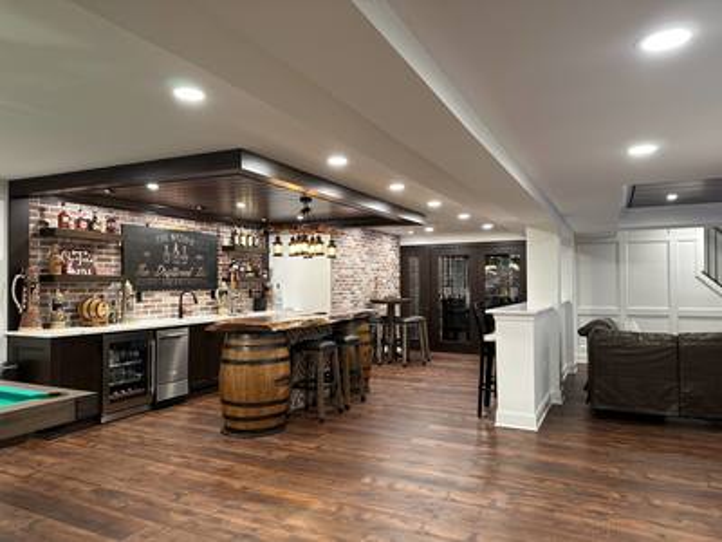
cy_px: 271
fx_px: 501
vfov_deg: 56.8
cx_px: 361
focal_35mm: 24
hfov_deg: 71.6
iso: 200
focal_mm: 6.86
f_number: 1.78
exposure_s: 1/60
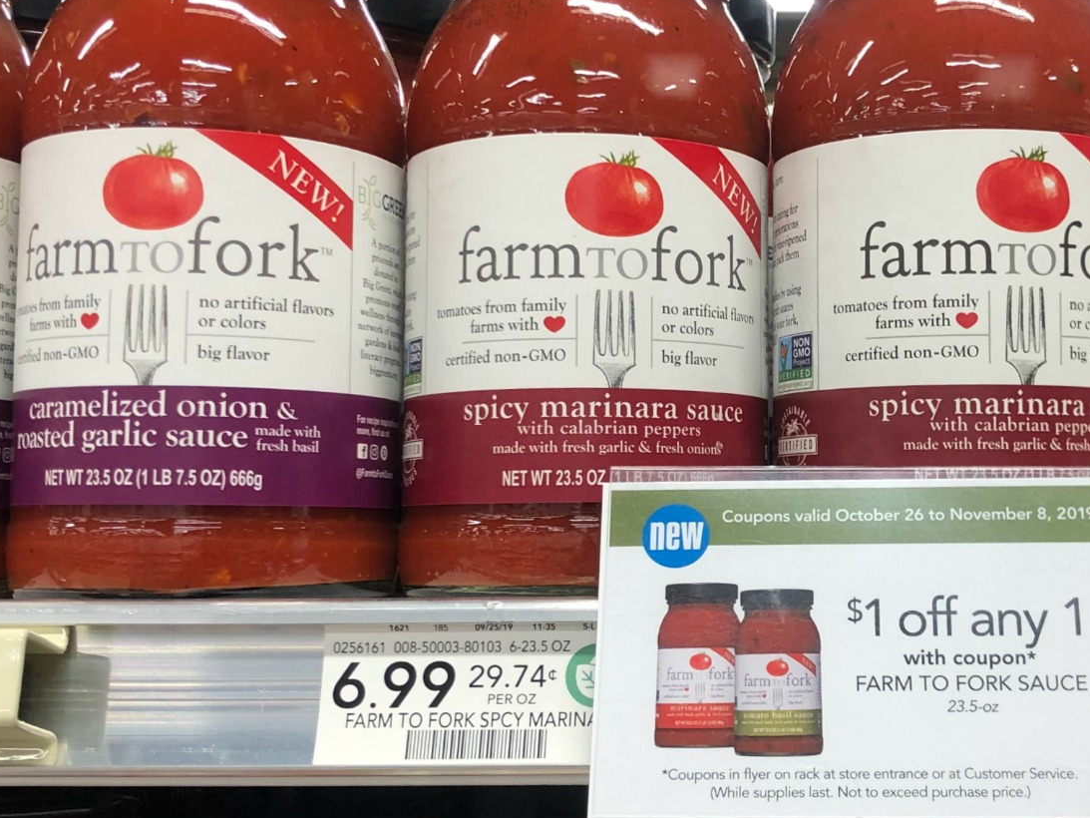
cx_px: 736
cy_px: 289
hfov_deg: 45.0
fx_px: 1291
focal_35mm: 41
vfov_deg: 34.9
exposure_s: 1/33
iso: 25
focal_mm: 4
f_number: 1.8
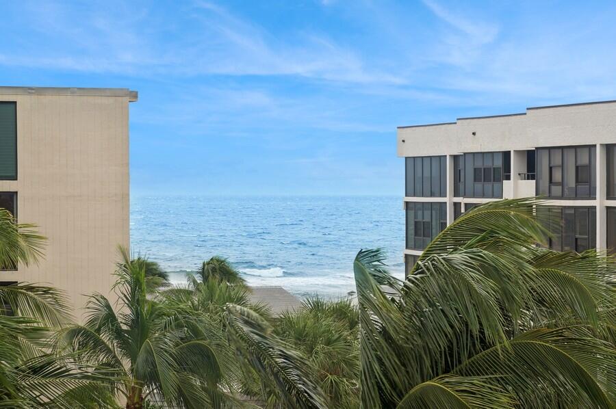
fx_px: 2051
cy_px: 204
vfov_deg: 11.4
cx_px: 308
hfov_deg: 17.1
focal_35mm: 120
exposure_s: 1/100
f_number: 11
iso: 100
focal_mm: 120
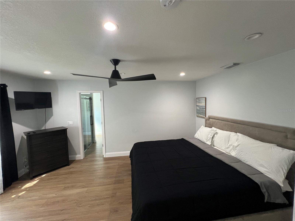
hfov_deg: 106.2
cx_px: 148
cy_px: 110
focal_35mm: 13
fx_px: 111
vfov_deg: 89.9
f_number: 1.8
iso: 250
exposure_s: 1/60
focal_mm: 1.57
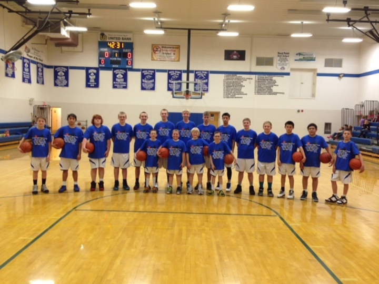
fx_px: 361
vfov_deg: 42.9
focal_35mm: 33
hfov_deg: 55.4
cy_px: 142
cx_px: 190
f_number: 2.4
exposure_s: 1/20
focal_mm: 4.12
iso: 64
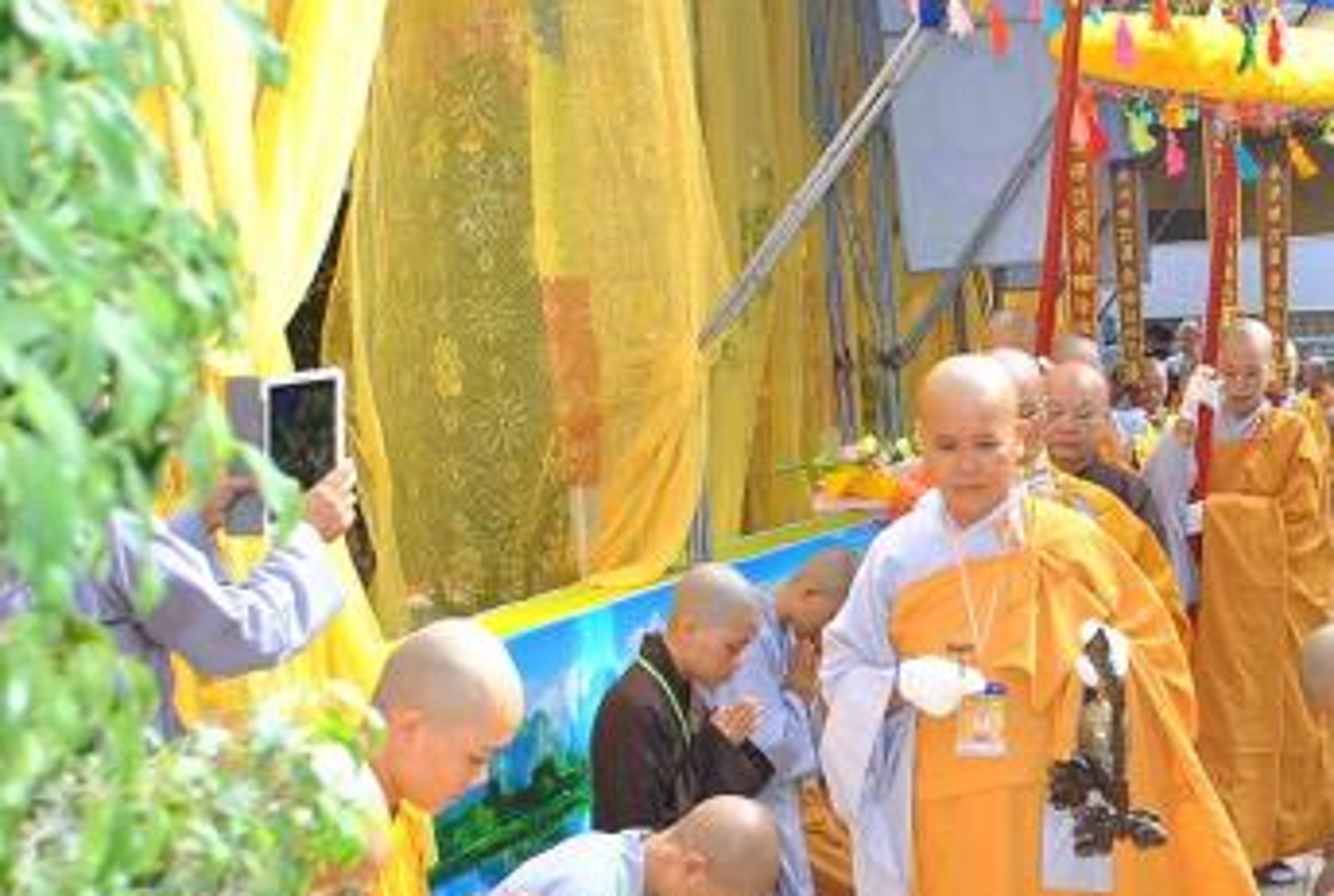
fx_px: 2488
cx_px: 1024
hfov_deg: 29.5
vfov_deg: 20.3
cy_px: 669
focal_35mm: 67
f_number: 4.5
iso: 200
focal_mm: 24
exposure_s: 1/100
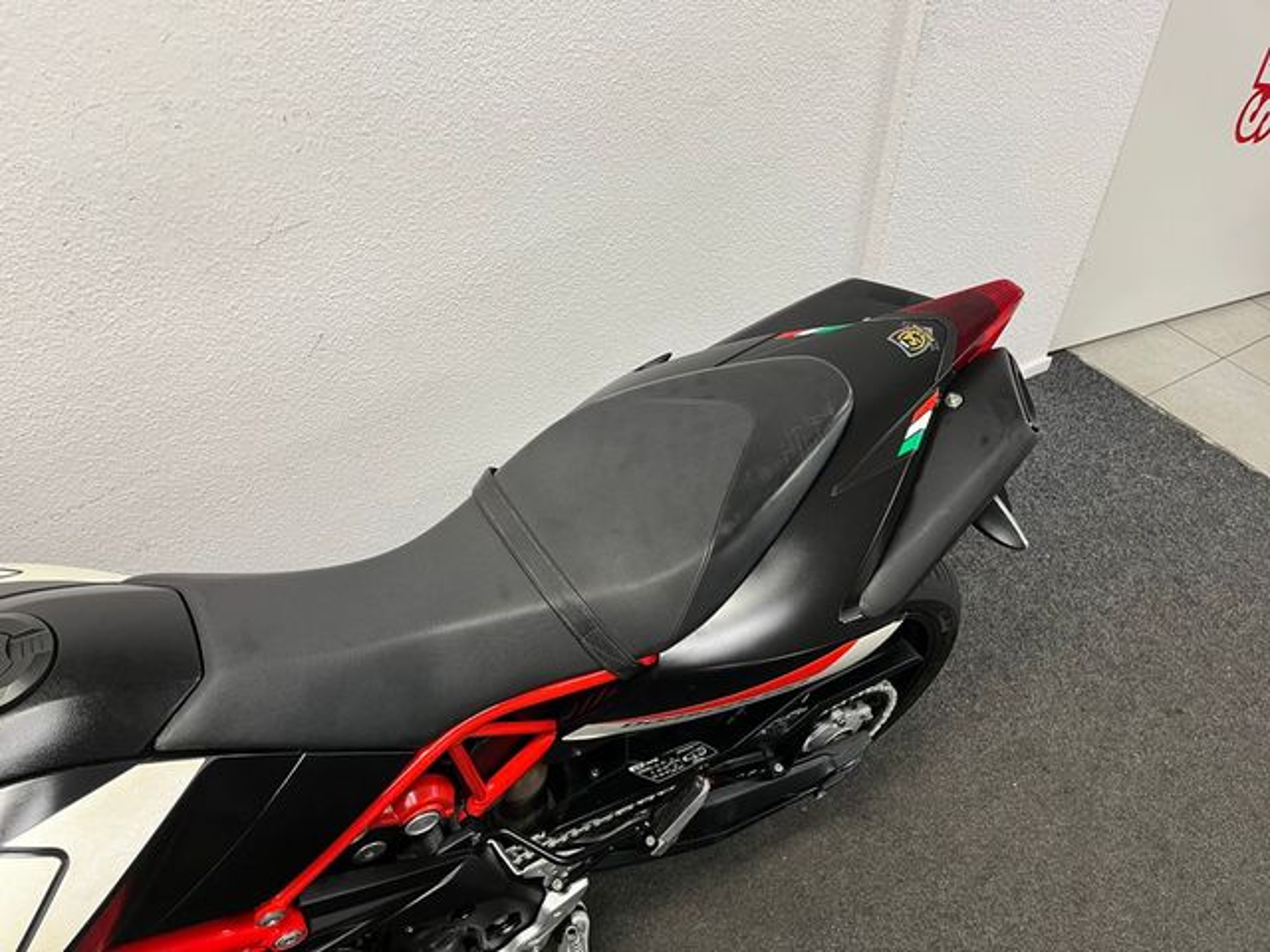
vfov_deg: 53.1
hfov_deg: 67.3
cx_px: 635
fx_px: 954
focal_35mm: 26
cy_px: 476
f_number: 1.6
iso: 80
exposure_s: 1/50
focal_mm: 5.1
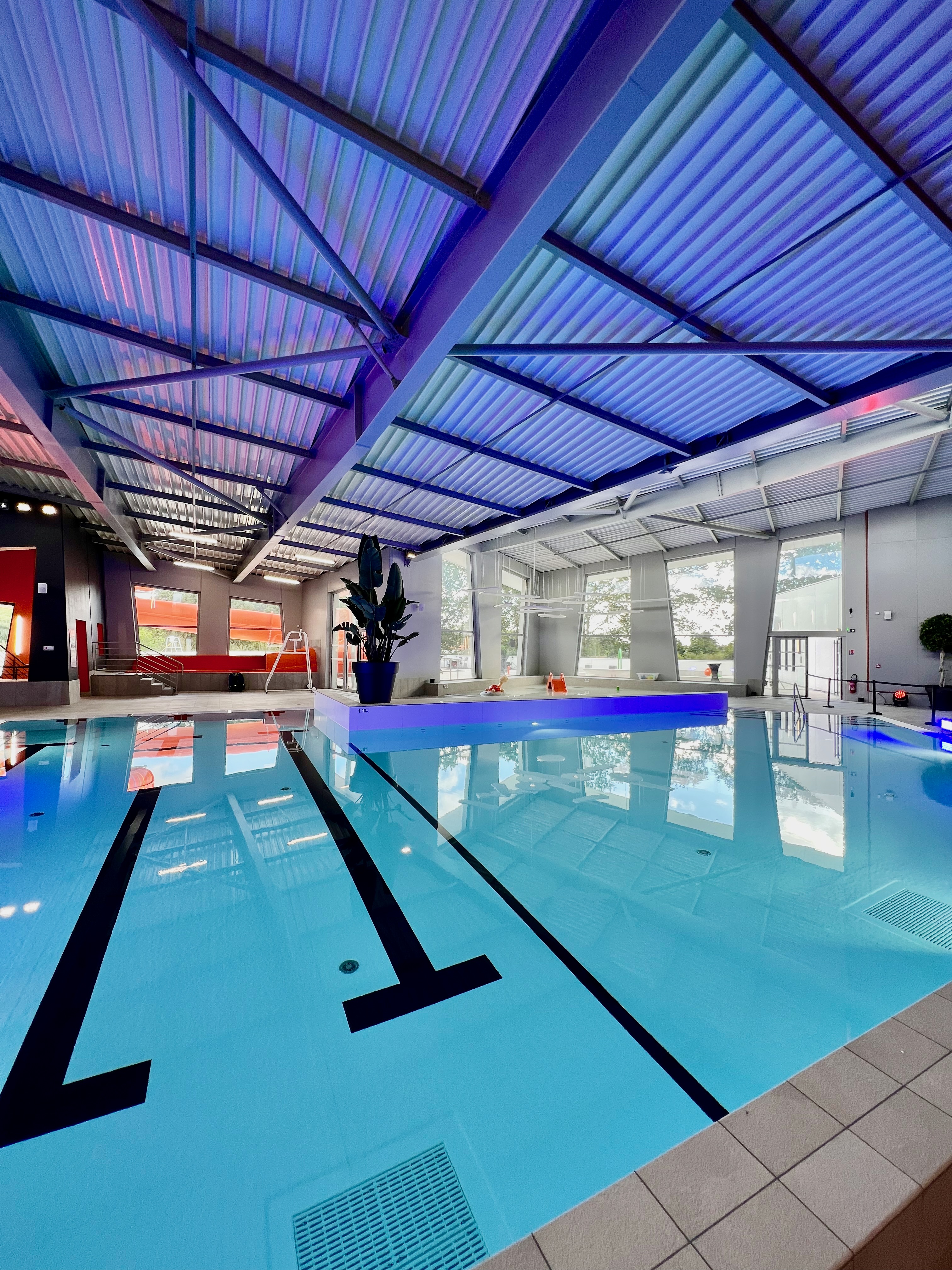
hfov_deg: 89.9
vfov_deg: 106.2
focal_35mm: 13
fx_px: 477
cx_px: 476
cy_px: 635
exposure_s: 1/99
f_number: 1.8
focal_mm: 1.57
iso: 50
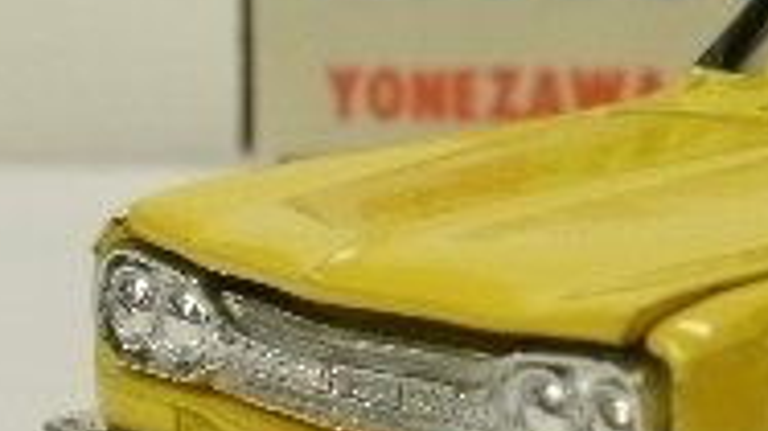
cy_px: 66
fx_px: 3338
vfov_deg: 7.4
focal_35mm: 164
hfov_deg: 12.6
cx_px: 1051
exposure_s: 1/30
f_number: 4
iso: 125
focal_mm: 7.7
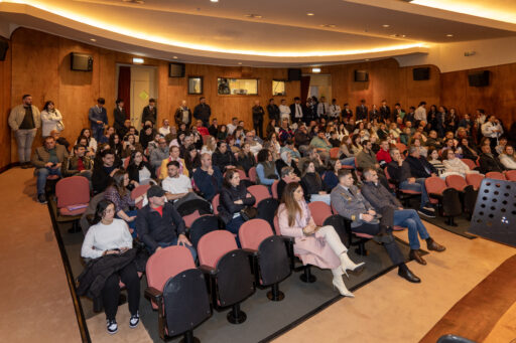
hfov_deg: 84.0
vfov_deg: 61.9
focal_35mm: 20
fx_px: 287
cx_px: 258
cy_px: 172
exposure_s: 1/100
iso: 1600
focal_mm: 20
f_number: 3.5
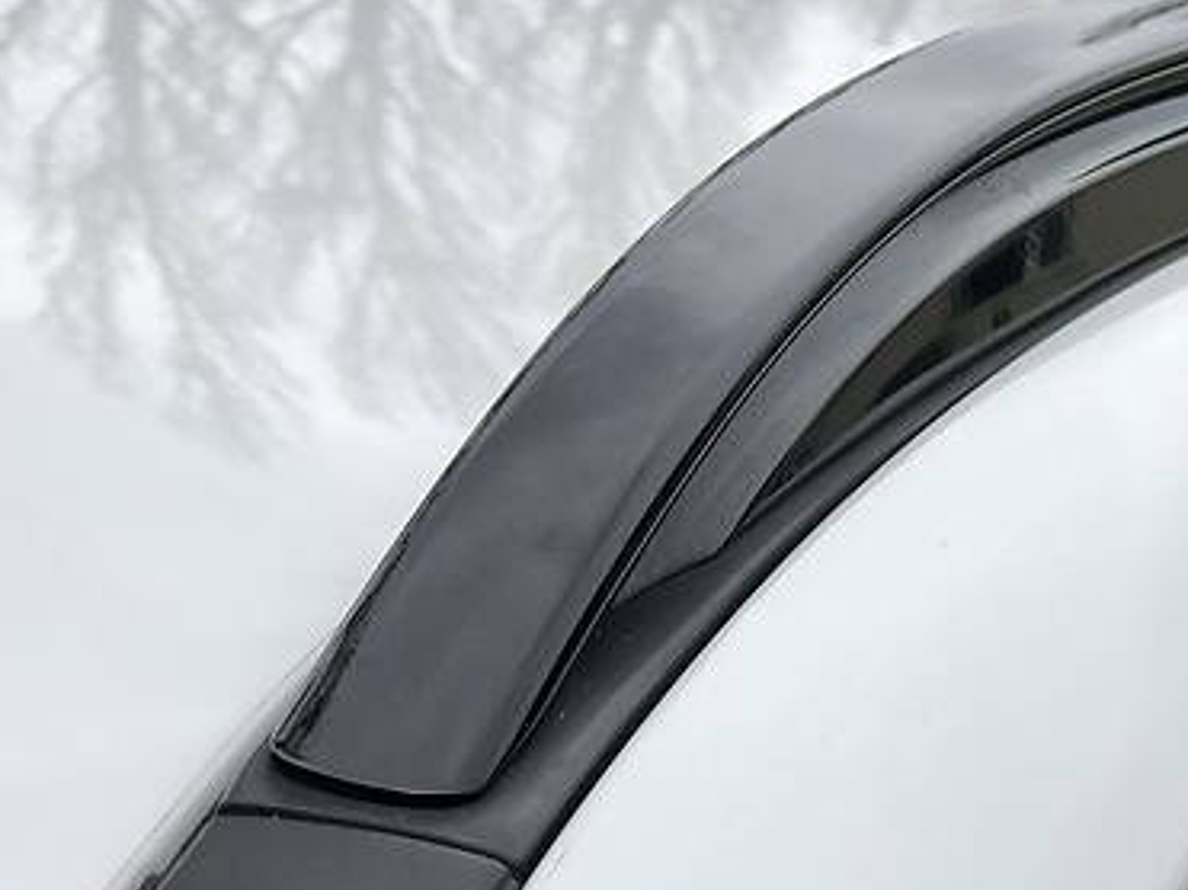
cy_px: 663
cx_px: 845
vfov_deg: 12.0
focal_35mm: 123
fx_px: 4220
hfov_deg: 16.0
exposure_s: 1/381
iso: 20
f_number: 2.8
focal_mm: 6.6
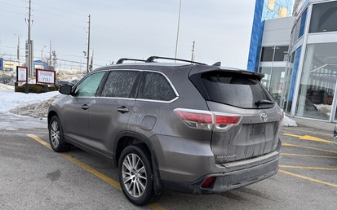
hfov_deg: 66.5
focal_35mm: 28
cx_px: 171
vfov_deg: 44.3
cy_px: 124
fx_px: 257
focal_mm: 5.96
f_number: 1.6
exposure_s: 1/1751
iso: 50
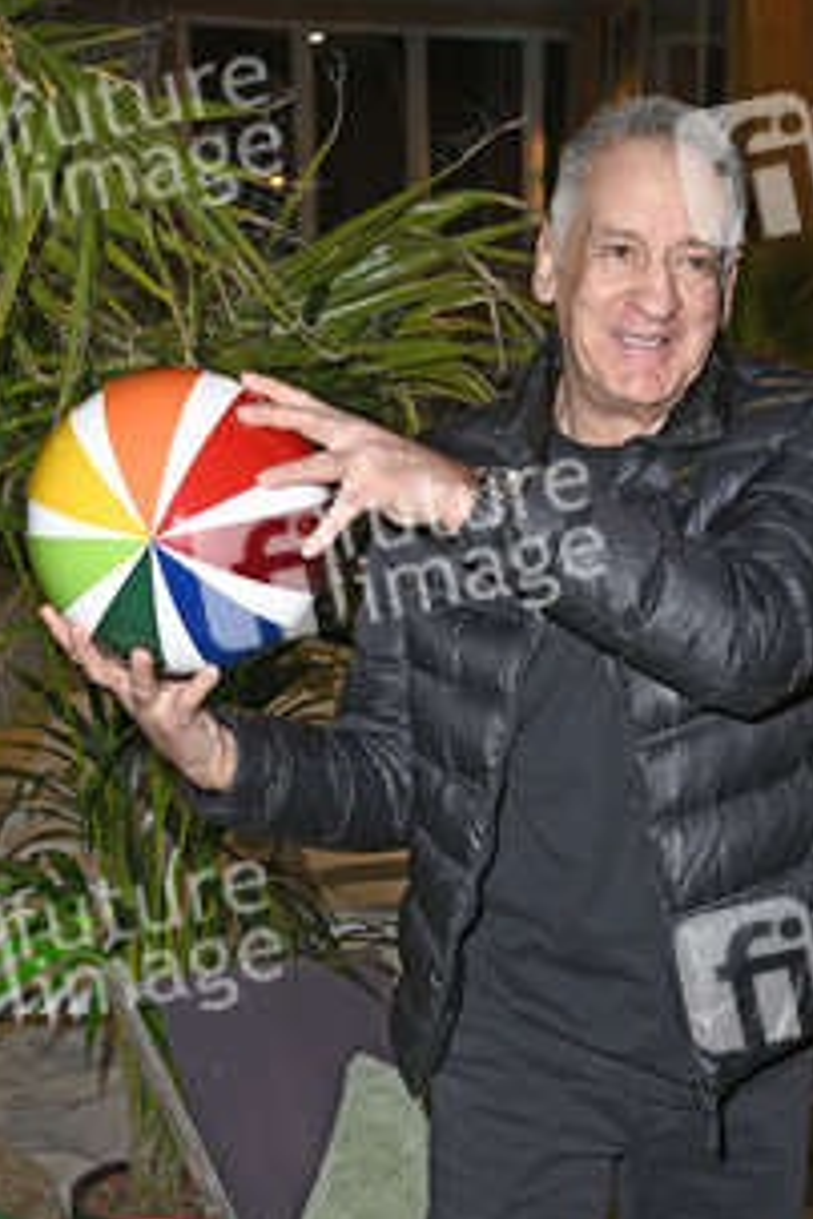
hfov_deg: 23.3
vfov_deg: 34.3
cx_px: 515
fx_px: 1965
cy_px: 756
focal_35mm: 58
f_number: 5.6
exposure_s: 1/250
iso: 640
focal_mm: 44
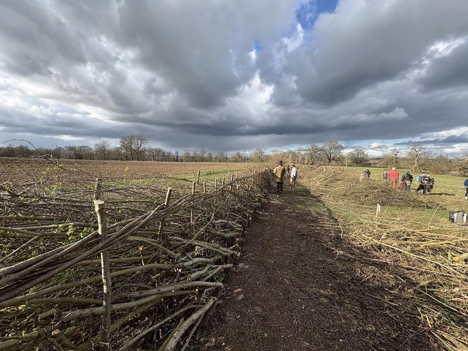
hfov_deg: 102.1
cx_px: 234
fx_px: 189
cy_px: 176
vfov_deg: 85.7
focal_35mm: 14
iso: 64
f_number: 2.2
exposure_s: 1/1198
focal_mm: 2.22
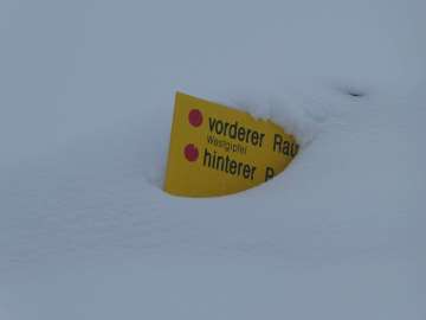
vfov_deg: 3.7
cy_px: 160
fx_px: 4923
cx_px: 213
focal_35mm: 400
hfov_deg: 5.0
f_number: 6
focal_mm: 71.7
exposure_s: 1/640
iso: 80
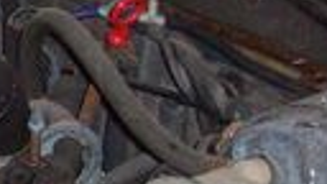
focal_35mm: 201
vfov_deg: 6.0
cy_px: 268
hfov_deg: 9.9
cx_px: -355
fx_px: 1743
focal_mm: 6.2
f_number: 2.8
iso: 200
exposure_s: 1/64
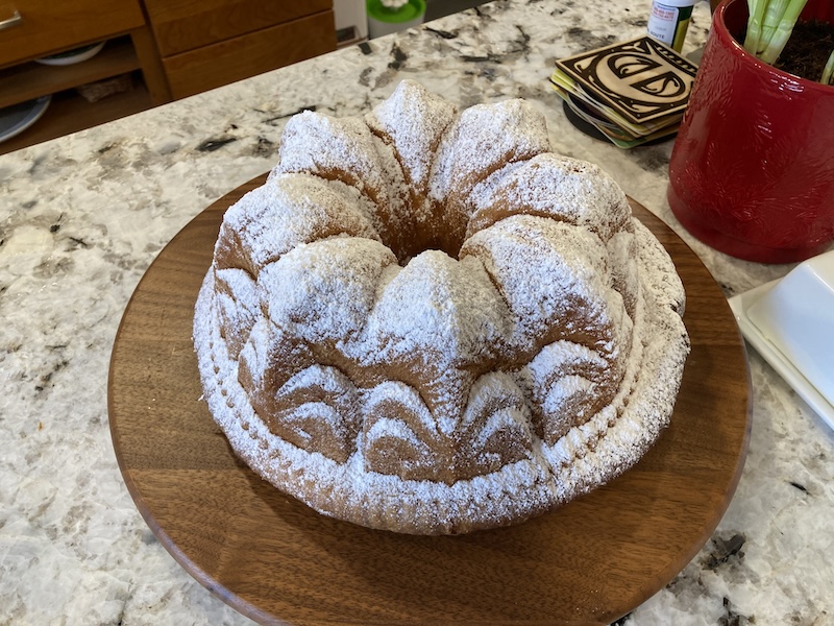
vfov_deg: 49.7
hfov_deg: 63.4
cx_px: 417
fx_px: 675
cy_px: 313
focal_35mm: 28
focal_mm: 3.99
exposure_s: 1/60
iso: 80
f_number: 1.8
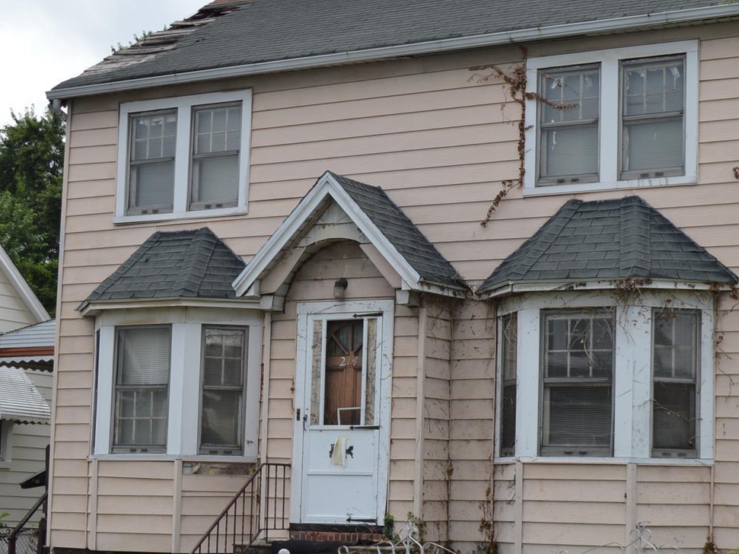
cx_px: 448
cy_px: 328
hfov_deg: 24.7
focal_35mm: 79
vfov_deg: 18.6
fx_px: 1686
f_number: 6.3
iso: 100
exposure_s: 1/160
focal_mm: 26
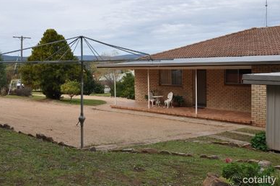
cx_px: 118
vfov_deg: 33.3
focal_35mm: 40
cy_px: 82
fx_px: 311
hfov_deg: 48.3
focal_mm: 22
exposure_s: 1/200
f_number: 10
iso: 200
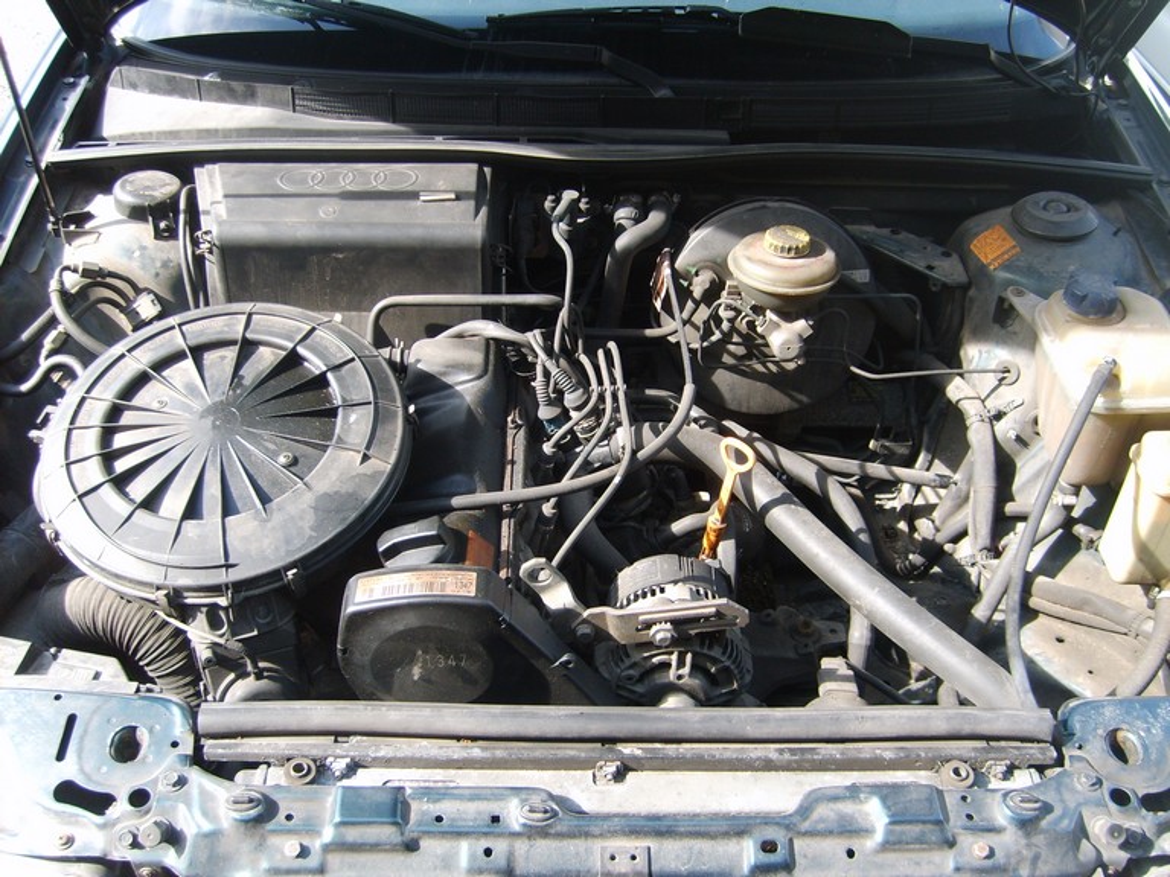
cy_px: 438
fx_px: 1183
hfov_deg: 52.6
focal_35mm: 35
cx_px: 585
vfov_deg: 40.7
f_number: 2.8
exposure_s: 1/125
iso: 50
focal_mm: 5.8
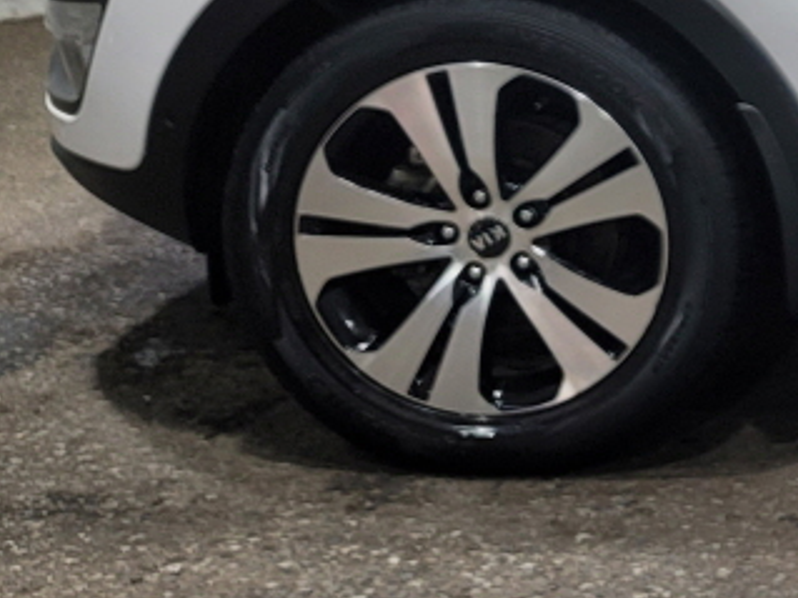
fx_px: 2166
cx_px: 1456
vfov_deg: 15.3
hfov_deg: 17.0
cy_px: -63
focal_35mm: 94
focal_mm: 7
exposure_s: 1/120
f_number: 1.8
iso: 32
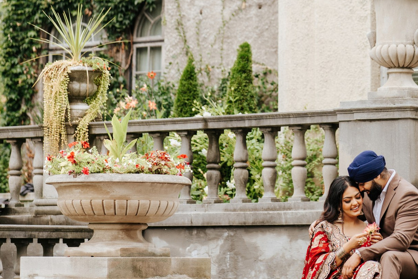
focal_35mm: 167
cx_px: 357
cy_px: -36
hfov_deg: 12.2
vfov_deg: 8.2
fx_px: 1939
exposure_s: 1/800
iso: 100
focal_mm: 50
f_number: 2
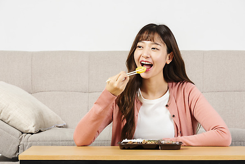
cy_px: 82
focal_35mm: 160
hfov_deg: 12.8
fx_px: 1089
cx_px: 122
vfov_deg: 8.6
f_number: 11
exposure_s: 1/125
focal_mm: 160
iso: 100
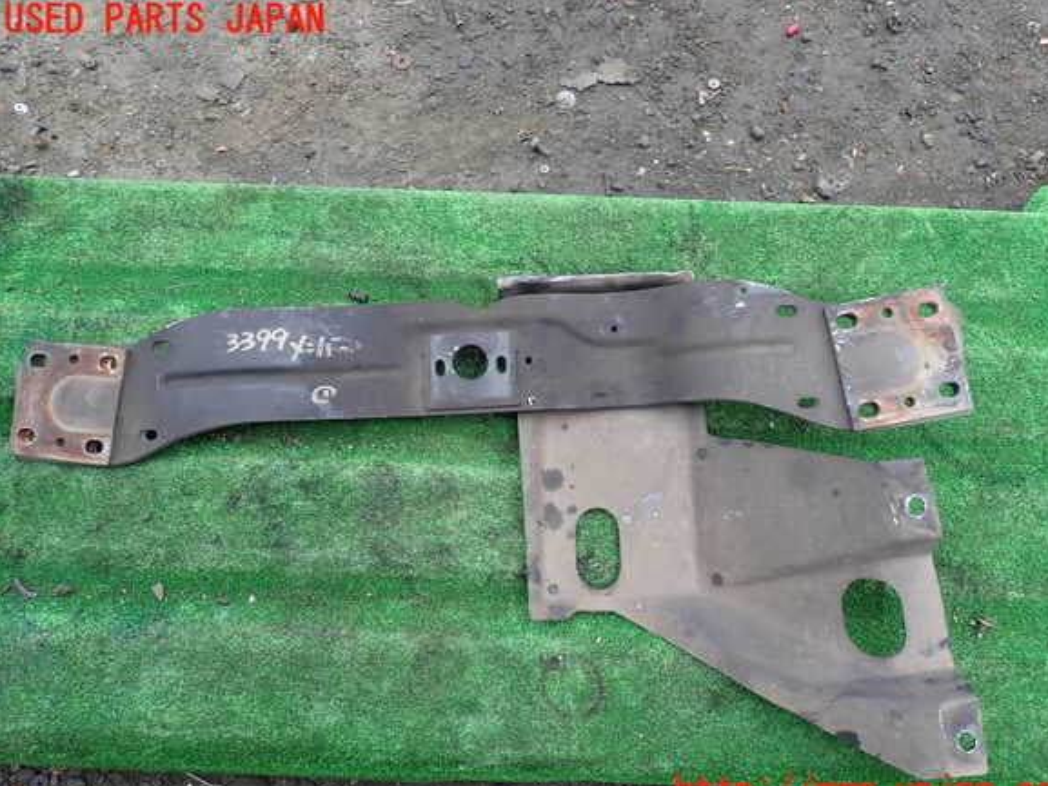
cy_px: 407
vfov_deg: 53.1
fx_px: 787
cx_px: 539
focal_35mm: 26
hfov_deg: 67.3
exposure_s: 1/60
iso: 100
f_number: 2.8
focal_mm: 4.5
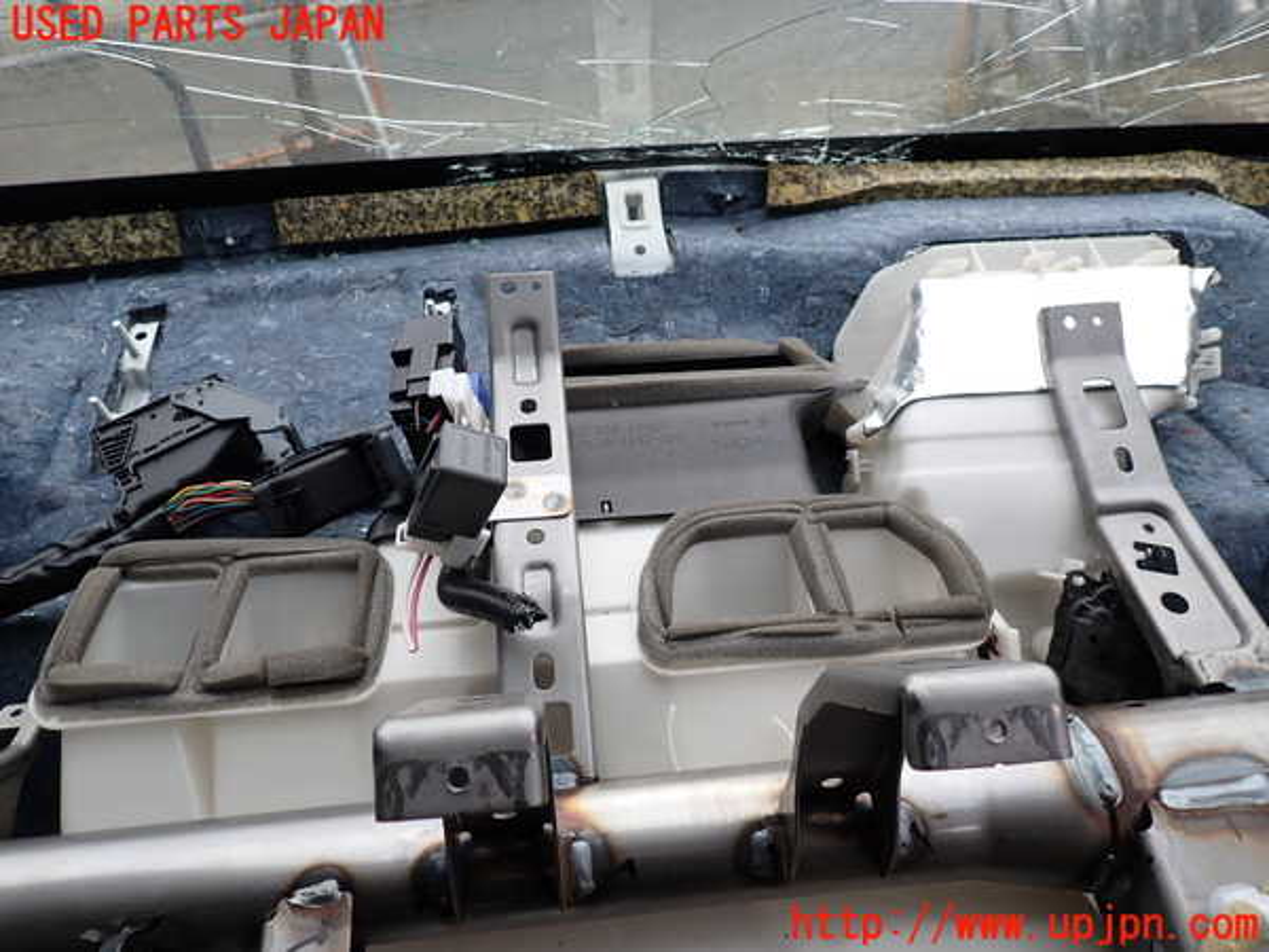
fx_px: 916
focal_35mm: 25
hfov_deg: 69.4
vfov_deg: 54.9
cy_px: 476
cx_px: 634
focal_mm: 4.5
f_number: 2.8
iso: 100
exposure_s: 1/320
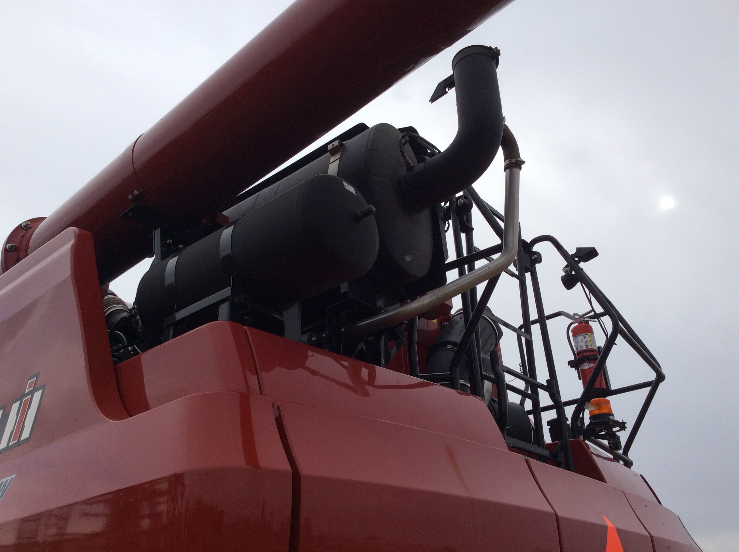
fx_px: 682
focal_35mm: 32
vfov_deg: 44.1
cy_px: 276
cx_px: 370
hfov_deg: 56.9
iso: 32
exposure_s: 1/1144
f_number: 2.4
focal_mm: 3.3
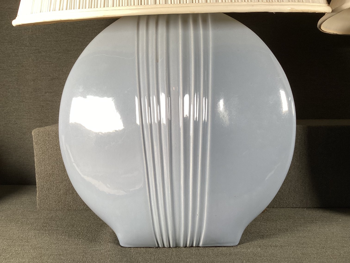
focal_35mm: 31
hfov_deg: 58.3
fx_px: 313
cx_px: 175
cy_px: 132
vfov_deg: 45.4
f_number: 2.4
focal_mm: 3.3
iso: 64
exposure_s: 1/100
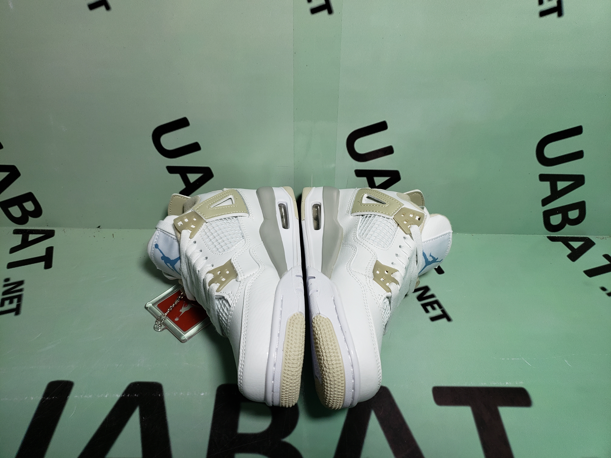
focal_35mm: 26
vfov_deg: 53.1
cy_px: 229
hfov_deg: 67.3
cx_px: 306
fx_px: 459
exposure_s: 1/497
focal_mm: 4.3
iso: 50
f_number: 1.5
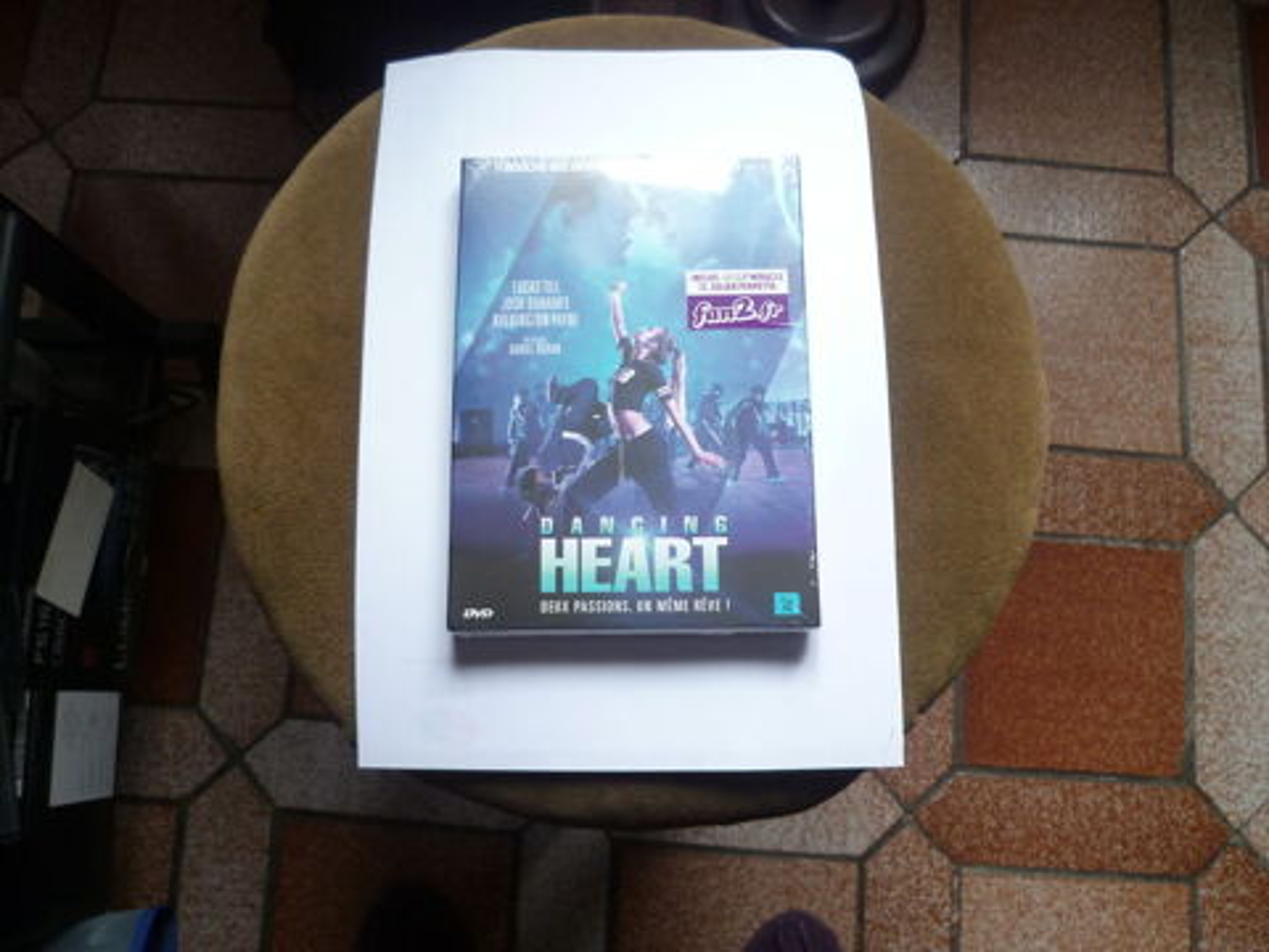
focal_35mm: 28
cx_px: 634
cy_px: 476
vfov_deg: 49.7
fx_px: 1026
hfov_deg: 63.4
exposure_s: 1/30
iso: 125
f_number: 2.8
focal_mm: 5
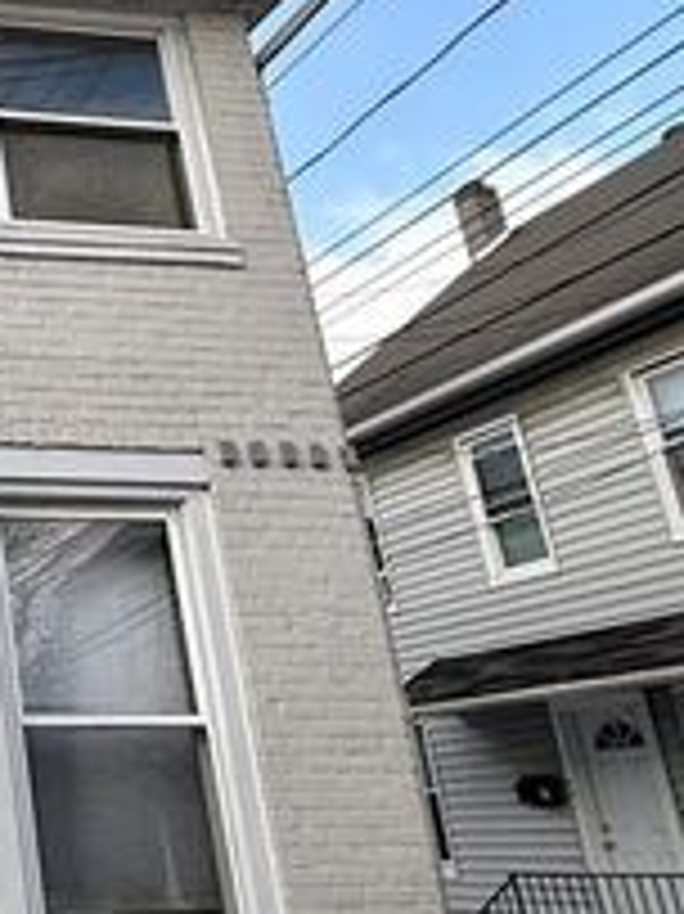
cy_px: 439
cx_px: -346
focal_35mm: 46
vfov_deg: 41.3
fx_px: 1213
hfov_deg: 24.4
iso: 50
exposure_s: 1/985
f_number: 2.2
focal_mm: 2.22
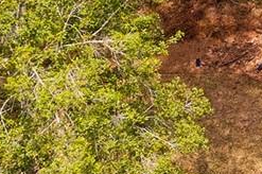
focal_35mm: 162
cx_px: 544
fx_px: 1177
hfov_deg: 11.3
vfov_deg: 7.9
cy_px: -229
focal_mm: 8.67
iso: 220
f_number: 1.8
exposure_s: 1/4000
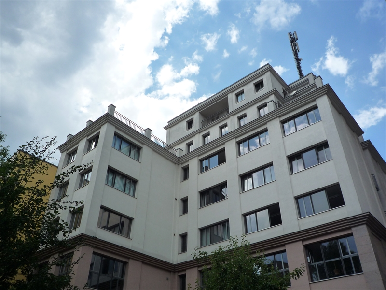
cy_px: 145
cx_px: 193
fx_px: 335
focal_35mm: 30
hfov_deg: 60.0
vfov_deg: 46.8
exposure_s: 1/800
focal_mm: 5.3
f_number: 4.5
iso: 160
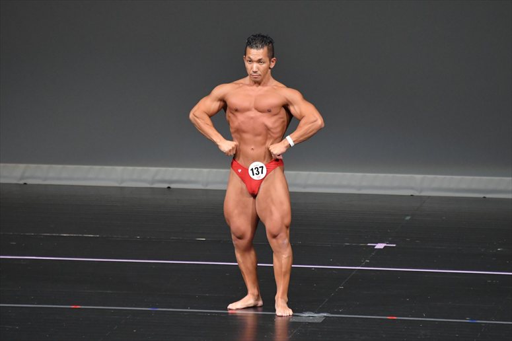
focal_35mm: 375
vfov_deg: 3.7
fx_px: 5331
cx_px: 256
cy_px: 170
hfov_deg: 5.5
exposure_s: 1/400
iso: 4000
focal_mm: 250
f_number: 5.6
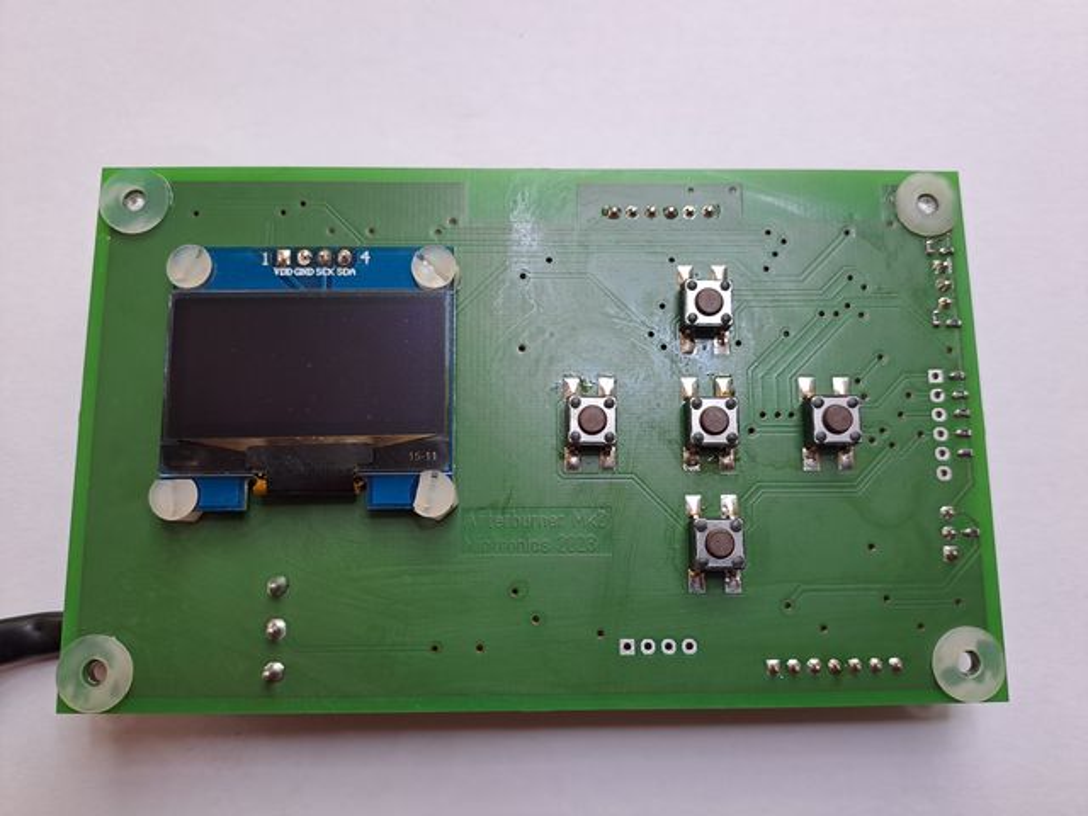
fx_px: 786
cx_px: 544
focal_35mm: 25
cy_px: 408
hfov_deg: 69.4
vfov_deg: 54.9
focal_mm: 4.65
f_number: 1.8
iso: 80
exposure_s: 1/50
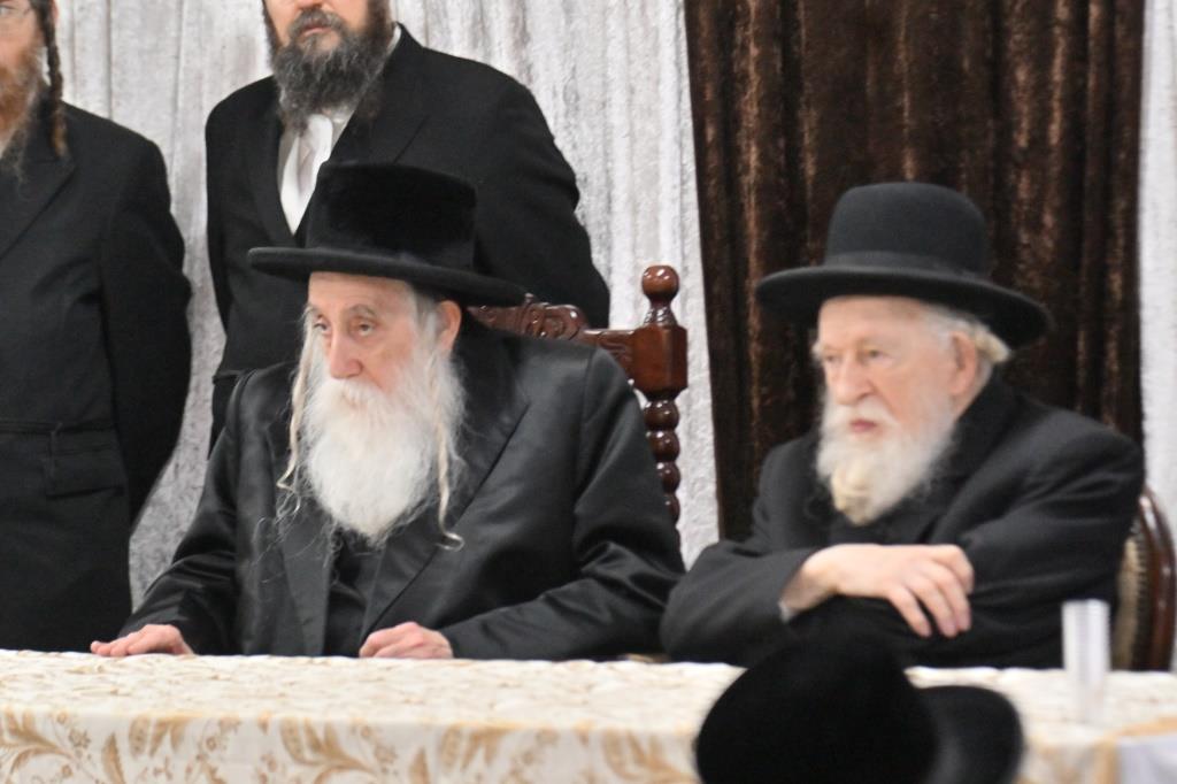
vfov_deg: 7.6
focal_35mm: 180
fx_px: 5883
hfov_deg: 11.4
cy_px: 392
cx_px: 588
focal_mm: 120
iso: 2500
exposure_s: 1/160
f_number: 4
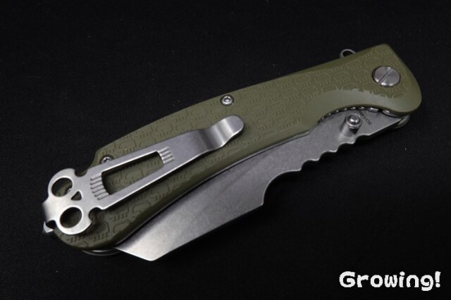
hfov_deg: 71.5
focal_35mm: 25
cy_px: 150
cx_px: 226
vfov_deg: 51.2
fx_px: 313
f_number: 8
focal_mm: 9.23
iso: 400
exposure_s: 1/30
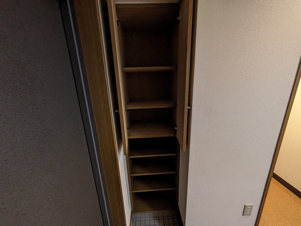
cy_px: 113
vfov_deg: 85.7
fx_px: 122
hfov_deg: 102.1
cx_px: 150
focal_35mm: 14
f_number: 2.2
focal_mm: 1.83
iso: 292
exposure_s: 1/24
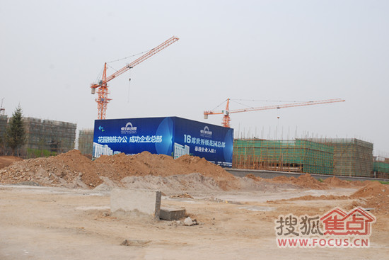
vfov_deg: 30.9
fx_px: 470
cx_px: 194
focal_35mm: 44
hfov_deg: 45.0
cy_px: 130
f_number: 10
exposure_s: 1/400
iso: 400
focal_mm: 29
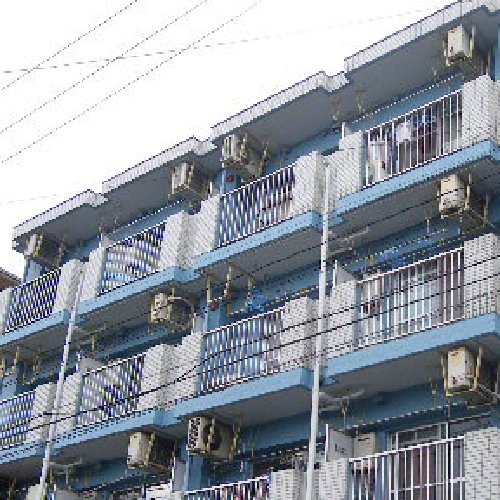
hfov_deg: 30.4
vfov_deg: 30.6
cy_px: 375
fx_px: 899
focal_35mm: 55
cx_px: 398
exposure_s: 1/100
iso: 80
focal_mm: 4.9
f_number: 2.6
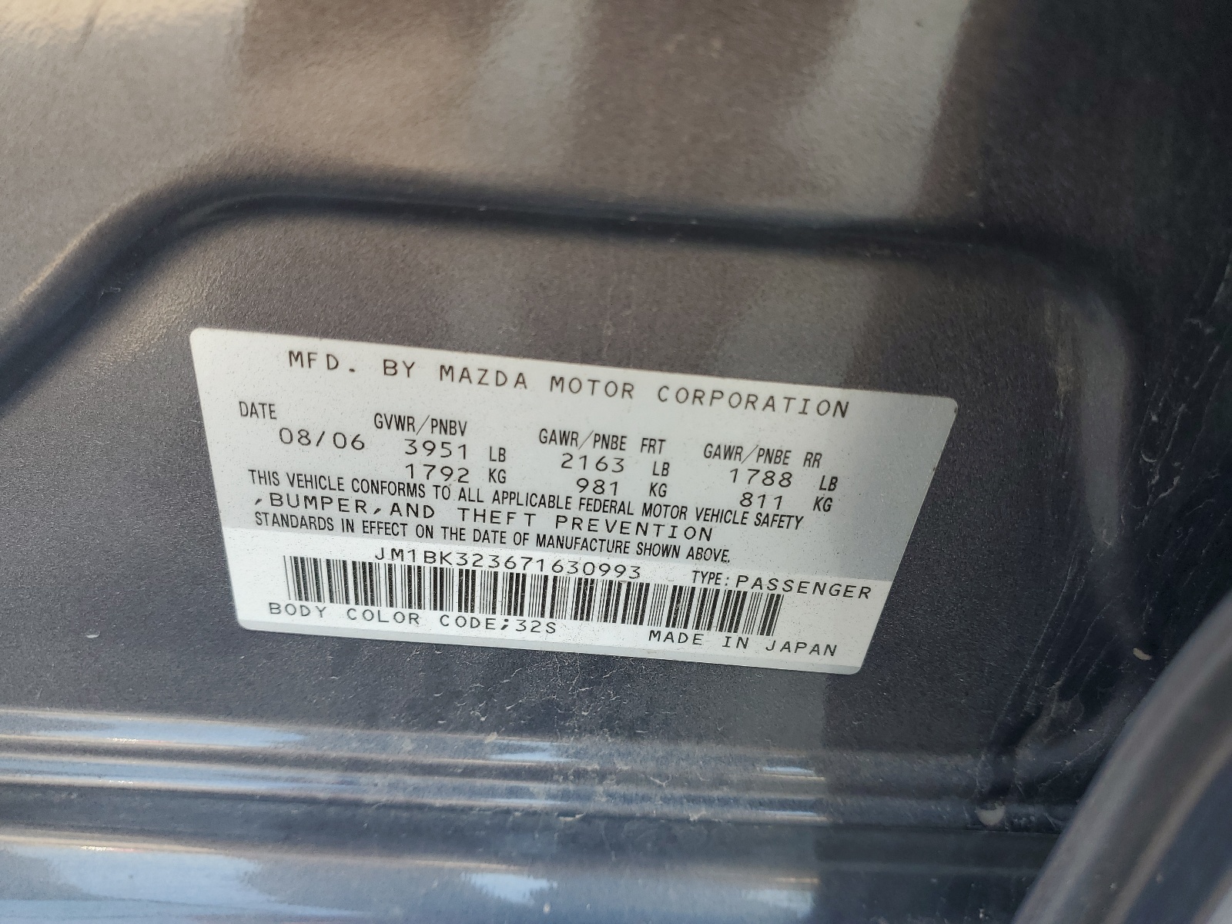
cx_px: 616
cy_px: 462
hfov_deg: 67.3
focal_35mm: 26
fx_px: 925
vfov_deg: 53.1
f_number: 1.5
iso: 50
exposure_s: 1/130
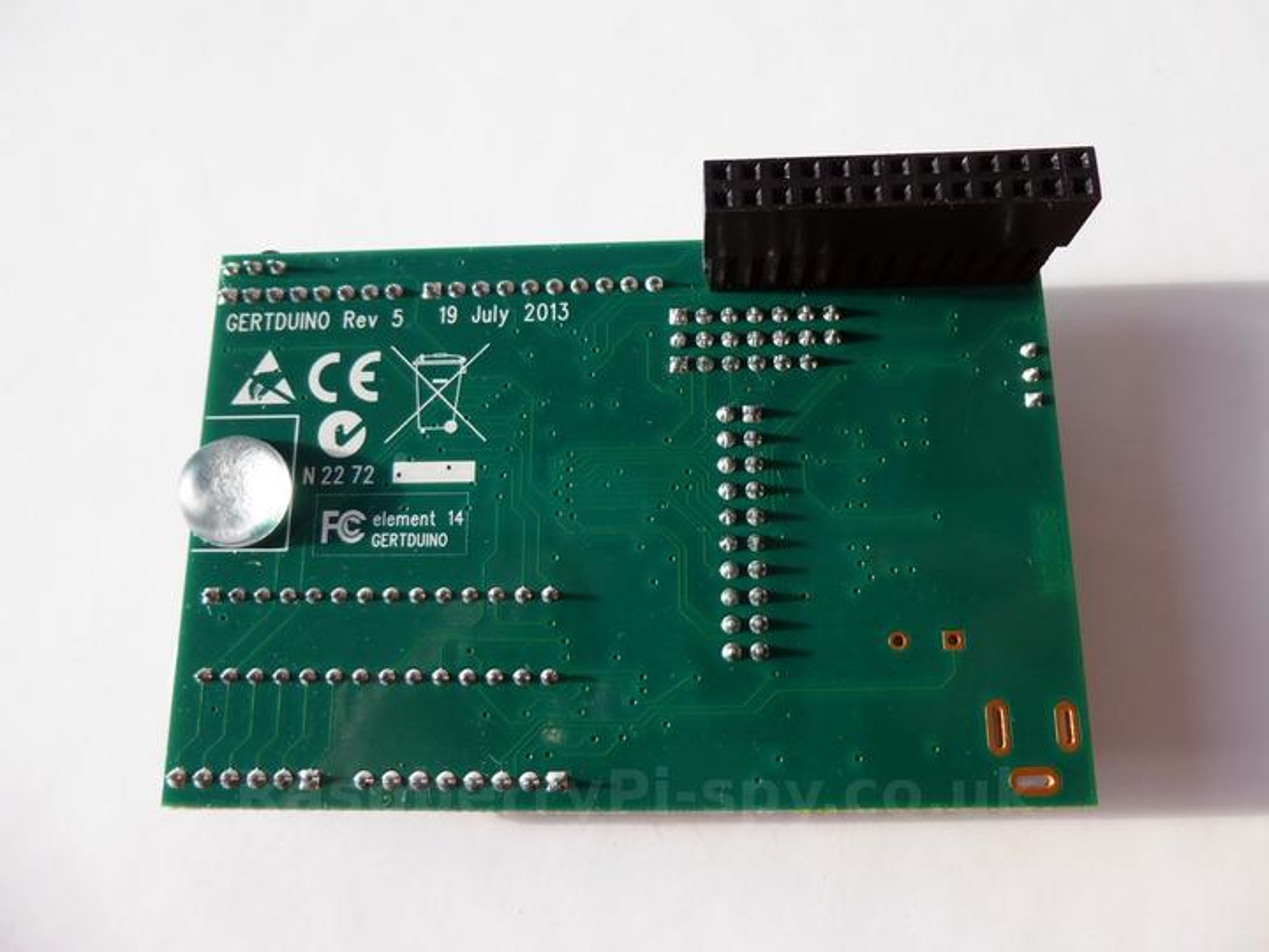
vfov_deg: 53.1
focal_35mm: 26
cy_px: 476
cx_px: 634
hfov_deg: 67.3
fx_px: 953
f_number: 3.1
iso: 100
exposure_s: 1/80
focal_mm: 4.5
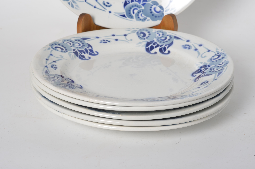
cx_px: 128
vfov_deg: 18.1
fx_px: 530
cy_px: 84
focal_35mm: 75
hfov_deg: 27.0
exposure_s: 1/125
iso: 100
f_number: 11
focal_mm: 50
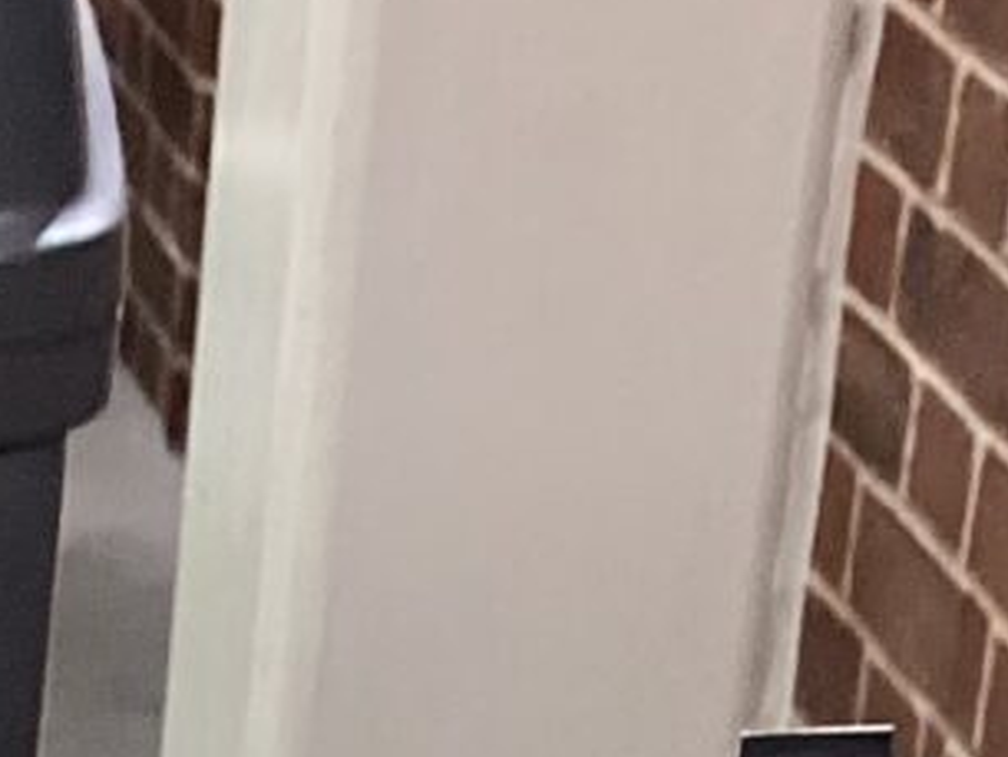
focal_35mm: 195
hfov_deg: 9.6
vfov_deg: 6.9
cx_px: -915
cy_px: 2198
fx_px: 5681
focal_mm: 3.3
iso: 160
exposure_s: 1/60
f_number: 2.4
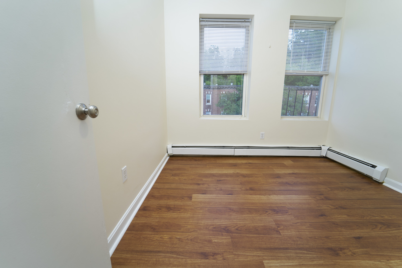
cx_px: 201
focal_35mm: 14
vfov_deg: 81.2
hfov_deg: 104.2
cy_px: 134
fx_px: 156
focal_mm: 14
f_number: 7.1
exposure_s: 1/8
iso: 320
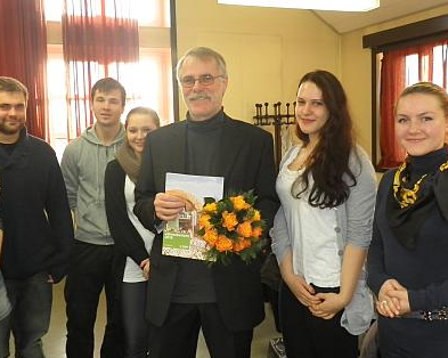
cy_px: 174
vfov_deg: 40.1
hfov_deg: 49.1
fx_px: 490
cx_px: 213
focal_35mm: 37
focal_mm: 4.3
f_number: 3.3
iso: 160
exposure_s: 1/30
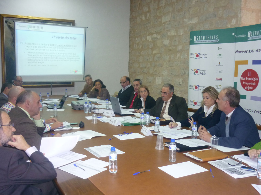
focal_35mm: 33
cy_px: 98
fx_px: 249
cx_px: 130
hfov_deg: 55.4
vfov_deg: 42.9
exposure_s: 1/30
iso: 250
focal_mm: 5.5
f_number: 2.8
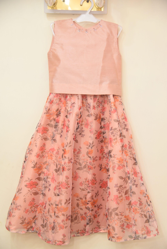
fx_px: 361
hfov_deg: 26.0
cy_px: 124
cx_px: 84
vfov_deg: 38.2
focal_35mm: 52
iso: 1250
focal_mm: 52
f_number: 4
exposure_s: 1/60
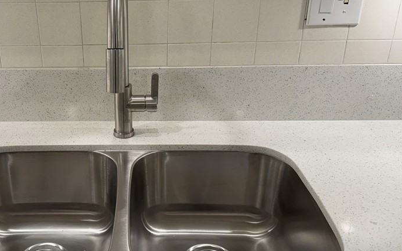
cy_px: 103
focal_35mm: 38
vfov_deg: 33.5
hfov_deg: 50.2
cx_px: 120
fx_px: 416
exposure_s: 1/120
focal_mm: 6.76
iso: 160
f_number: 1.78
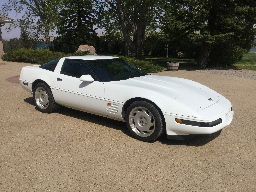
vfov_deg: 45.4
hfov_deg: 58.4
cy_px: 96
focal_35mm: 31
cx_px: 128
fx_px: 229
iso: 25
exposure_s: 1/3546
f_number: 2.4
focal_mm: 3.3
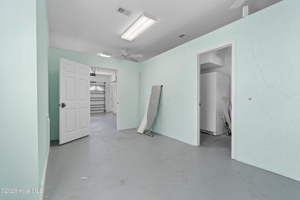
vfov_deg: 77.3
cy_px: 100
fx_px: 125
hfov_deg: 100.4
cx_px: 150
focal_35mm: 15
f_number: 4.5
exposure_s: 1/10
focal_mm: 10
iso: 100
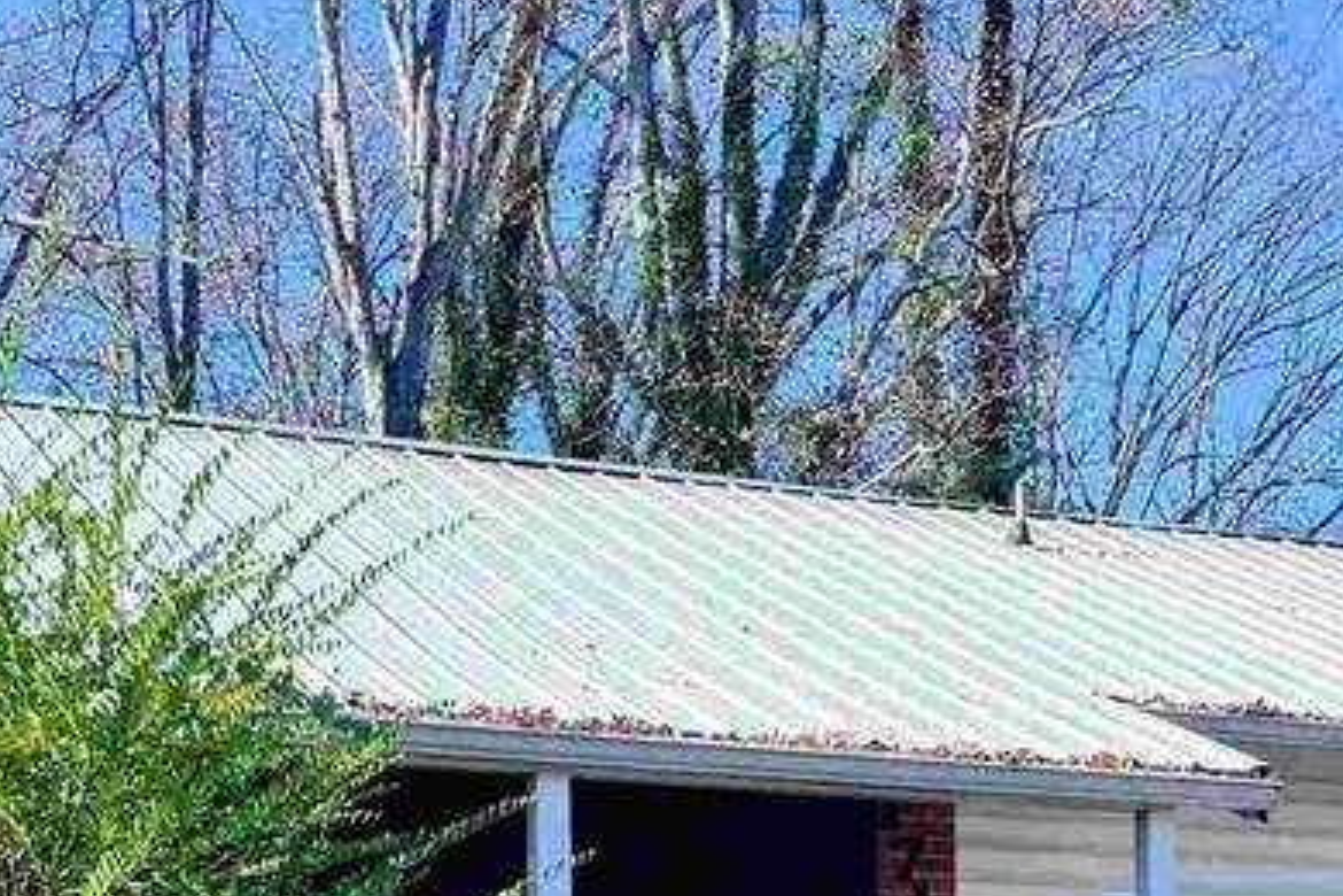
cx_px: 1129
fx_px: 3059
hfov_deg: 24.3
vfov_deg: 16.1
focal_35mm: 82
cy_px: 1027
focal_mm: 6.76
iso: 80
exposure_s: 1/1678
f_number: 1.78
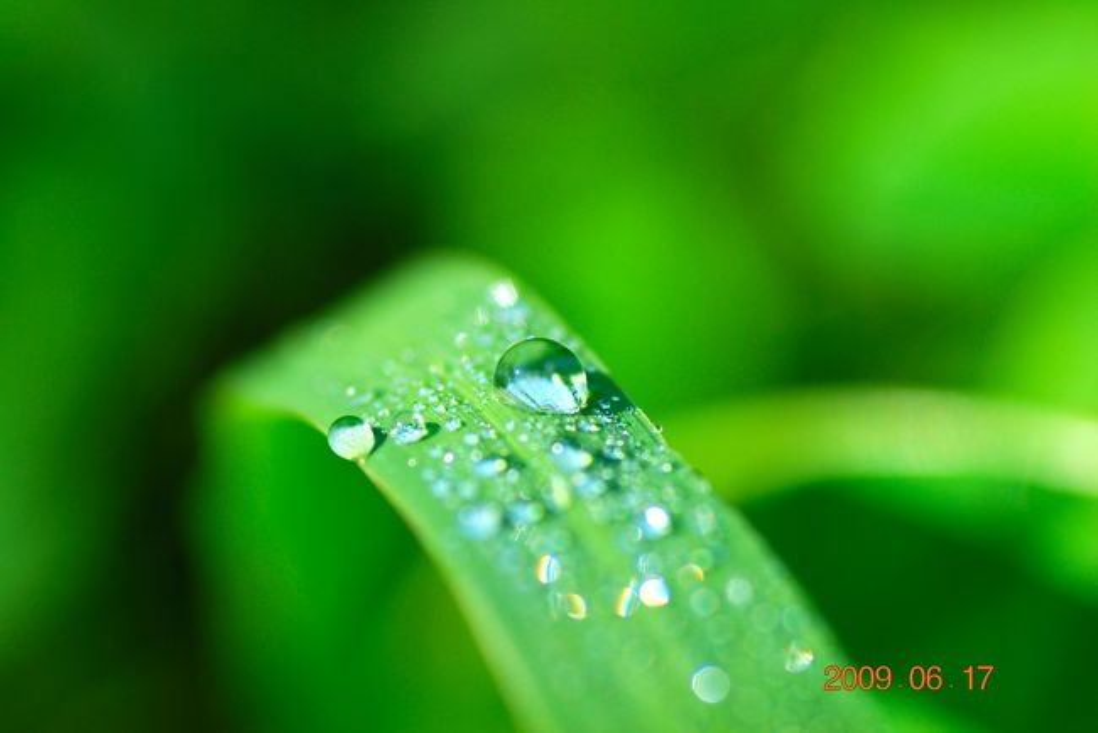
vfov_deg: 10.2
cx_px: 549
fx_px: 4119
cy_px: 366
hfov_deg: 15.2
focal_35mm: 135
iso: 200
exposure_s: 1/1000
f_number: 4.5
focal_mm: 90
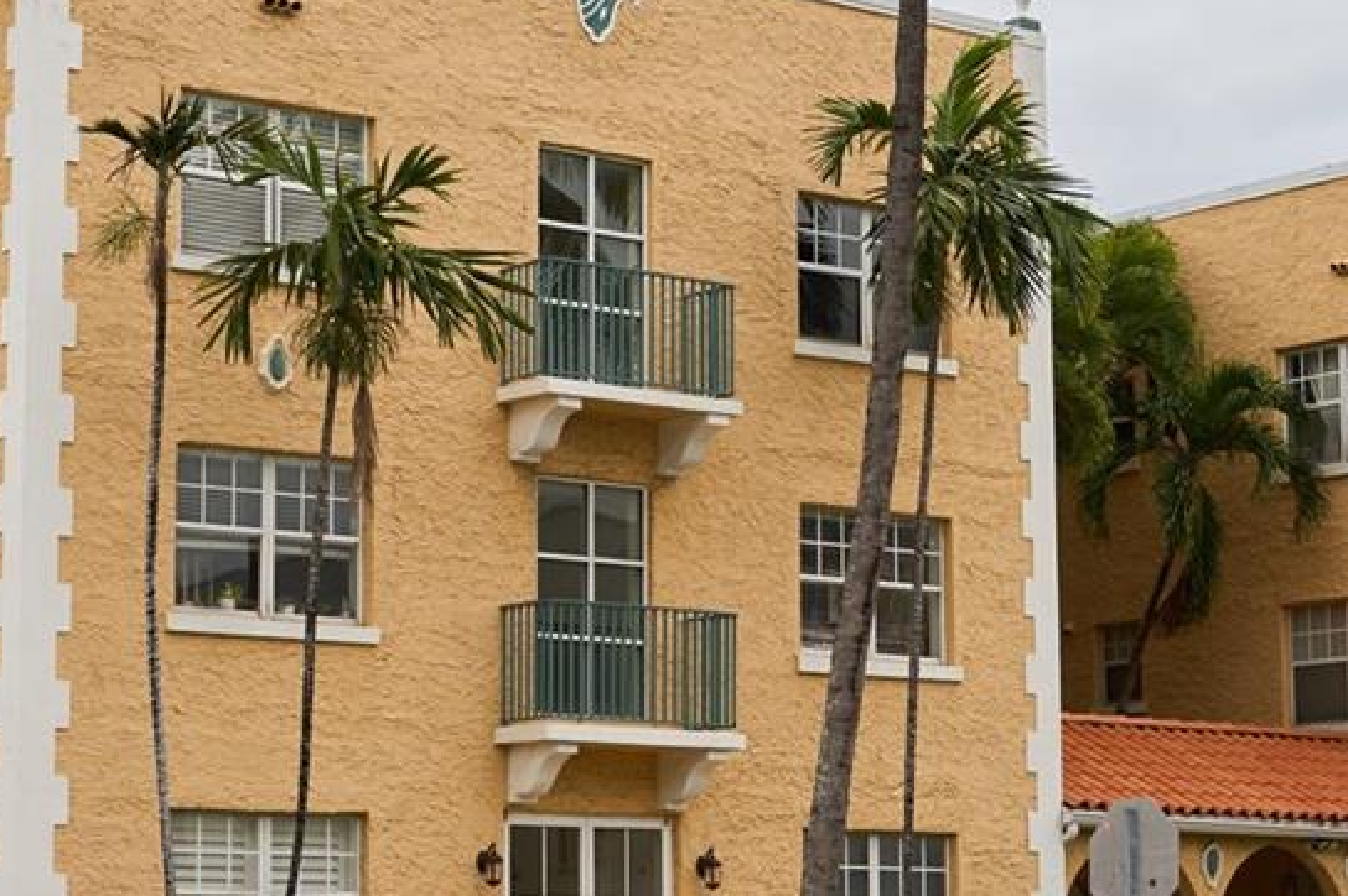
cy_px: 436
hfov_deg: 20.4
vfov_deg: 13.7
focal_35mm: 100
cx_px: 756
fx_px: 3742
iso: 250
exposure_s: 1/1000
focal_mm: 34
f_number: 5.6
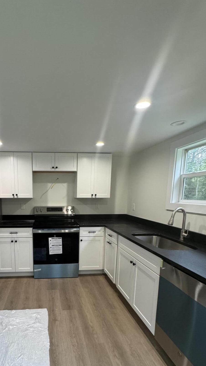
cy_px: 224
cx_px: 58
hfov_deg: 56.1
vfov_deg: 88.1
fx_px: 185
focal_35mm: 19
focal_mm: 2.22
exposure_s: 1/120
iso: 250
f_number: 2.2
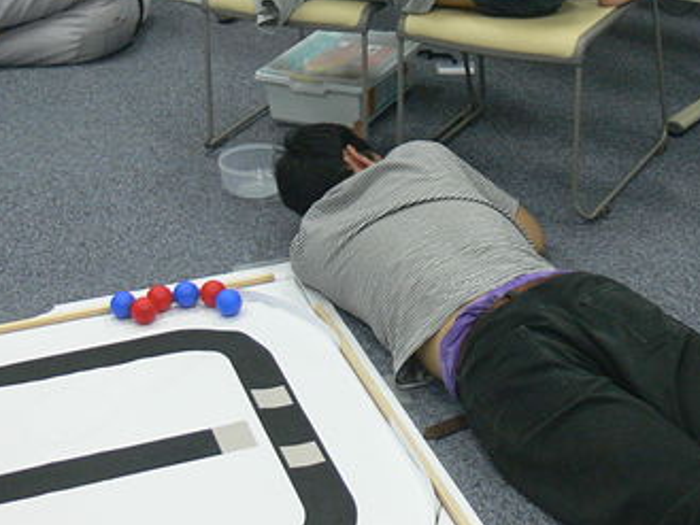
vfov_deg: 21.0
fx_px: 1376
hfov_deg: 28.3
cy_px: 19
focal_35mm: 68
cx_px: 494
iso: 200
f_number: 2.8
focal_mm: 7.5
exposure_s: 1/30
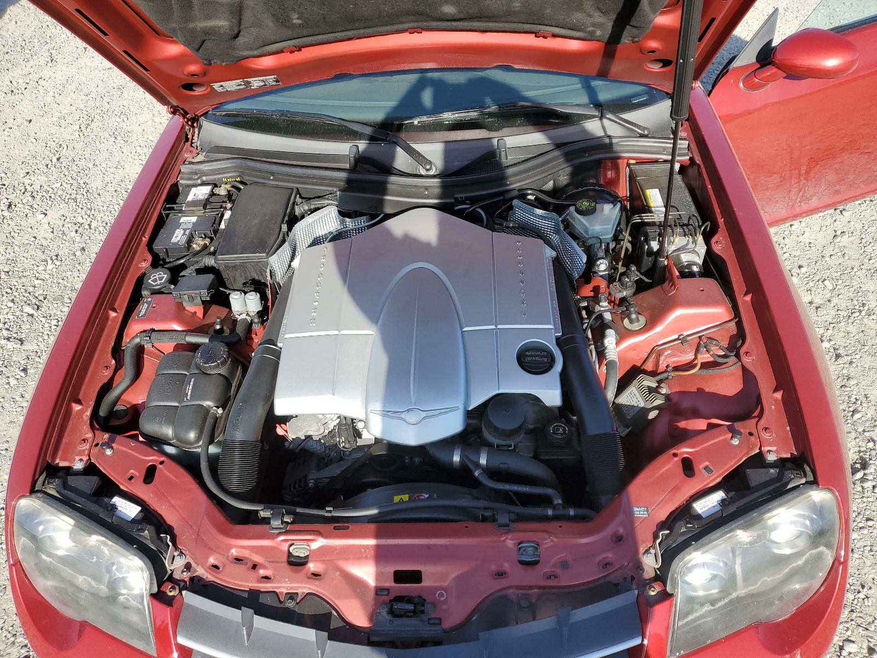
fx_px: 659
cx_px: 438
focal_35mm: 26
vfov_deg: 53.1
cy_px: 329
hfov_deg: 67.3
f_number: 1.5
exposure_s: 1/1429
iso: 50
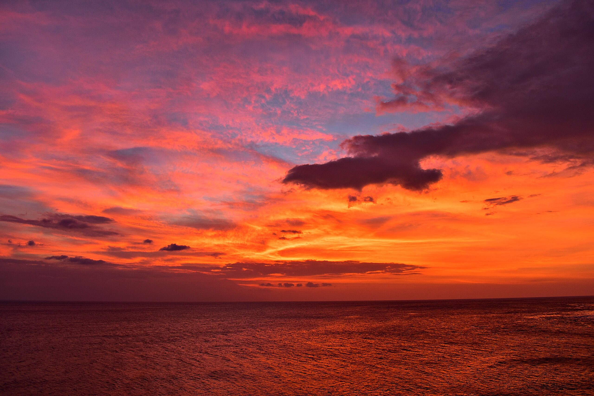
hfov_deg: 67.4
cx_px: 297
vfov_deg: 47.9
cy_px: 198
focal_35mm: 27
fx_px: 445
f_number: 8
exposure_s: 1/10
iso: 100
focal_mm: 18
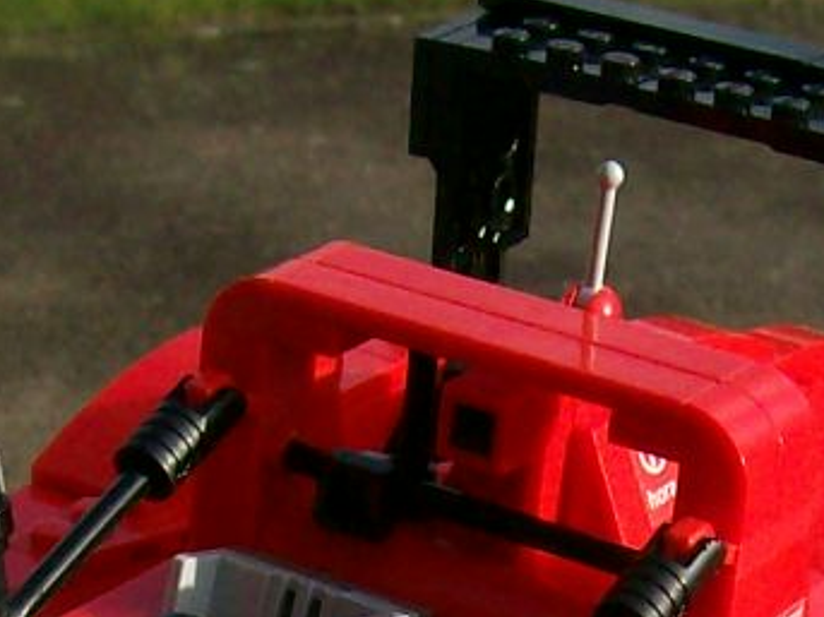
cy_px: 1023
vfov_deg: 8.6
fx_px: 3998
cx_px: 408
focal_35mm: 168
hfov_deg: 11.8
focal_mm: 6
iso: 80
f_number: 4.8
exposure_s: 1/430
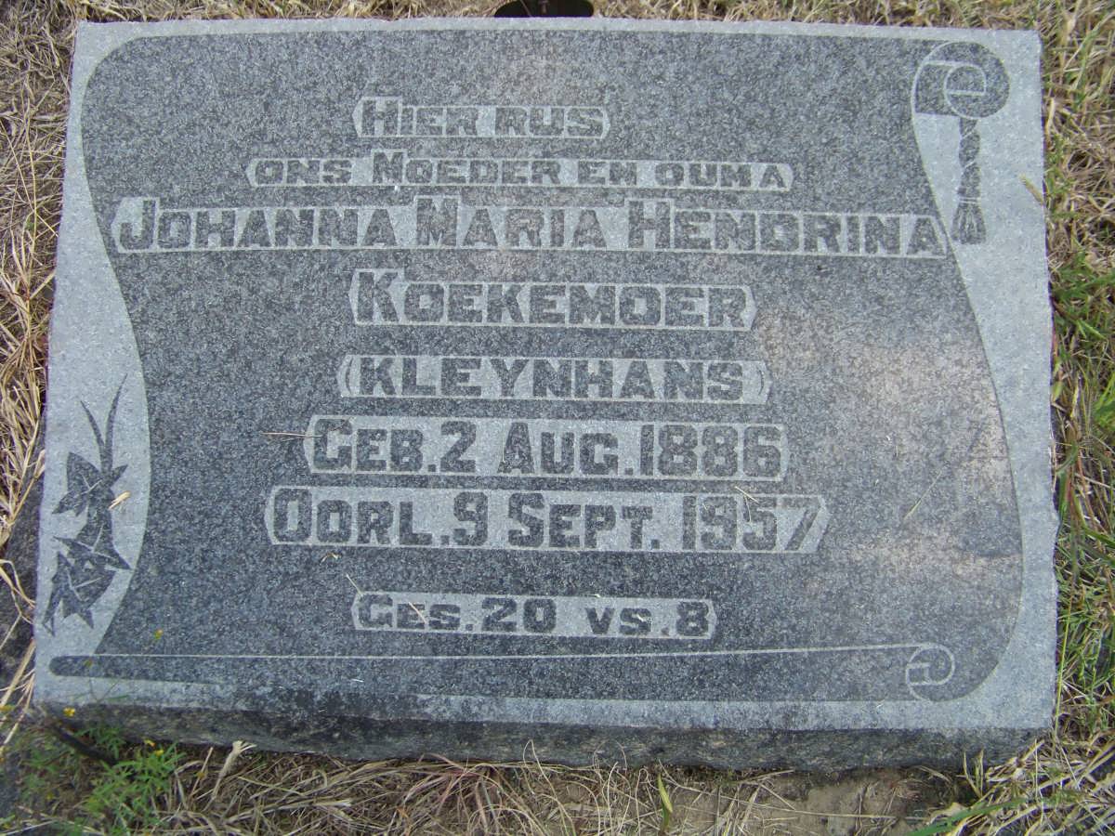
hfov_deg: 51.4
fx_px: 1160
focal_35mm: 36
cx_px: 558
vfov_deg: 39.7
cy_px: 418
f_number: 2.8
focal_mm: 5.85
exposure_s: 1/320
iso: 64
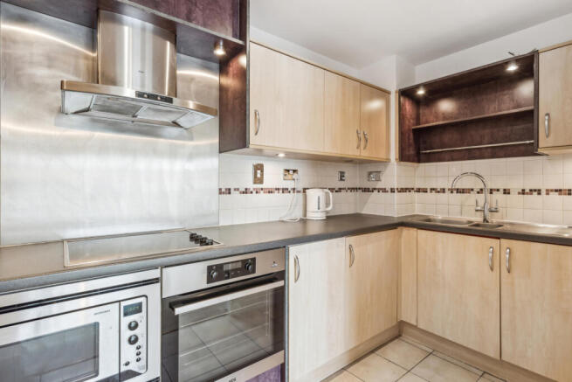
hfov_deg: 93.3
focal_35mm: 17
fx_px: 270
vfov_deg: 70.5
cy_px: 191
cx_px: 286
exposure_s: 1/15
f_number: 8
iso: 320
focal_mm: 17
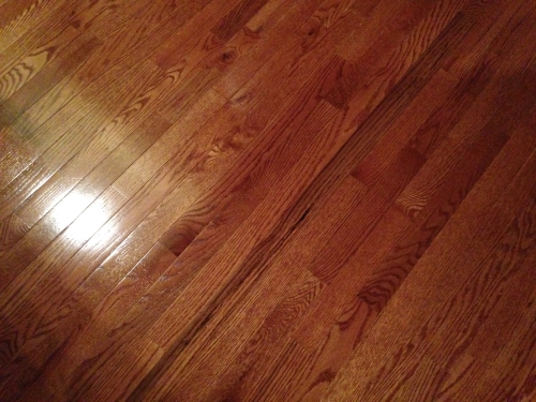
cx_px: 268
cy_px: 201
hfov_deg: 55.4
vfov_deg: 42.9
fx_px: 511
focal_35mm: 33
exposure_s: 1/15
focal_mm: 4.12
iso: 800
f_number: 2.4
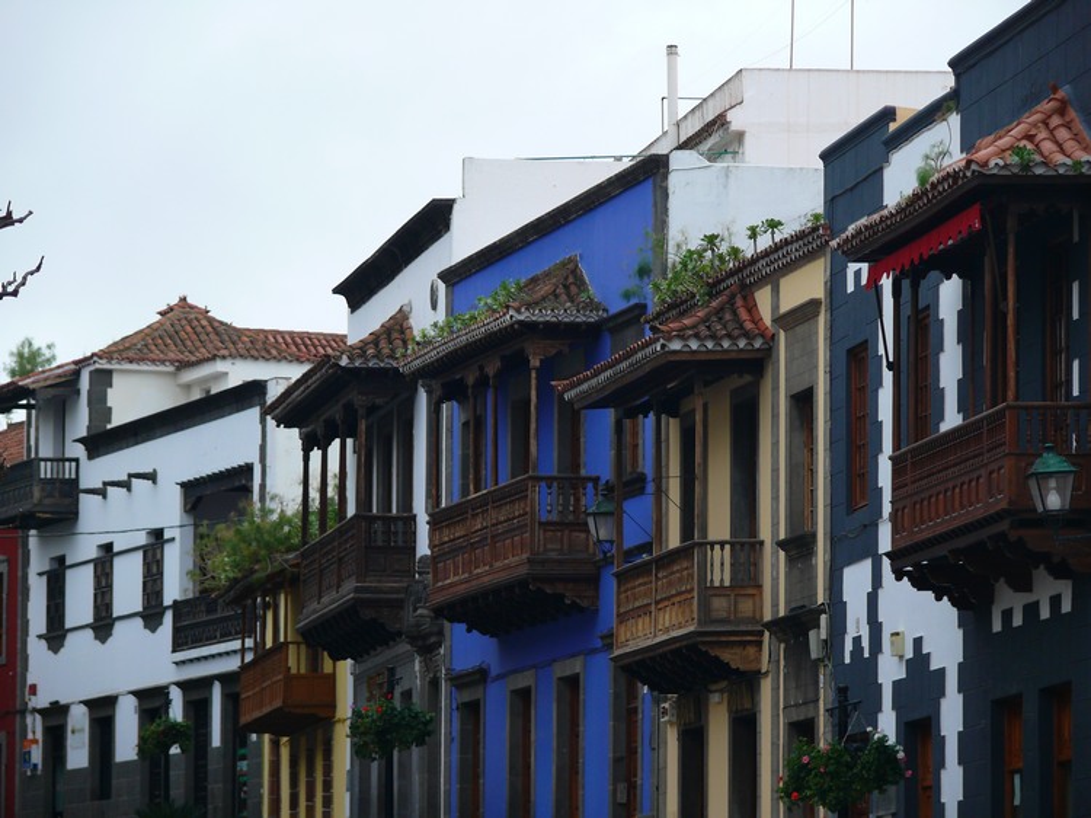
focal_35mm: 192
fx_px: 6049
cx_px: 546
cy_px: 409
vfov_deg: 7.7
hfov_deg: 10.3
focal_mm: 40.5
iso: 100
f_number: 3.6
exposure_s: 1/60
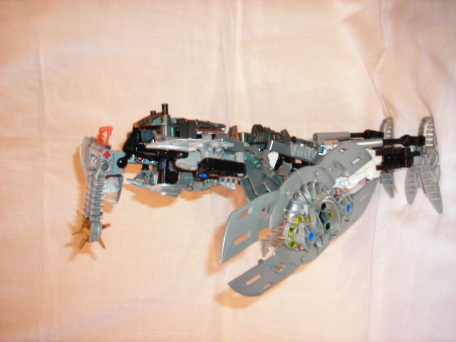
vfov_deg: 37.7
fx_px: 501
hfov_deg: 49.0
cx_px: 228
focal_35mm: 38
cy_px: 171
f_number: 3.2
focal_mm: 6.3
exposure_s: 1/1.6
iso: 200
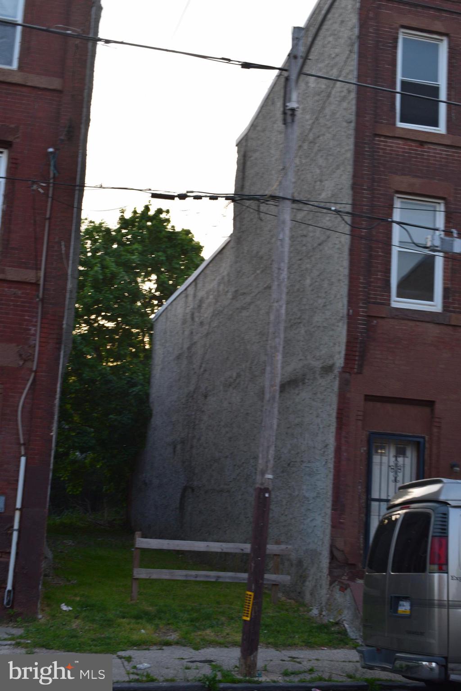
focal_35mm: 51
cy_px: 346
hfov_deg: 26.5
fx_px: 980
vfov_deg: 38.9
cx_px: 230
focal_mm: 34
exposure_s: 1/50
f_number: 8
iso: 400
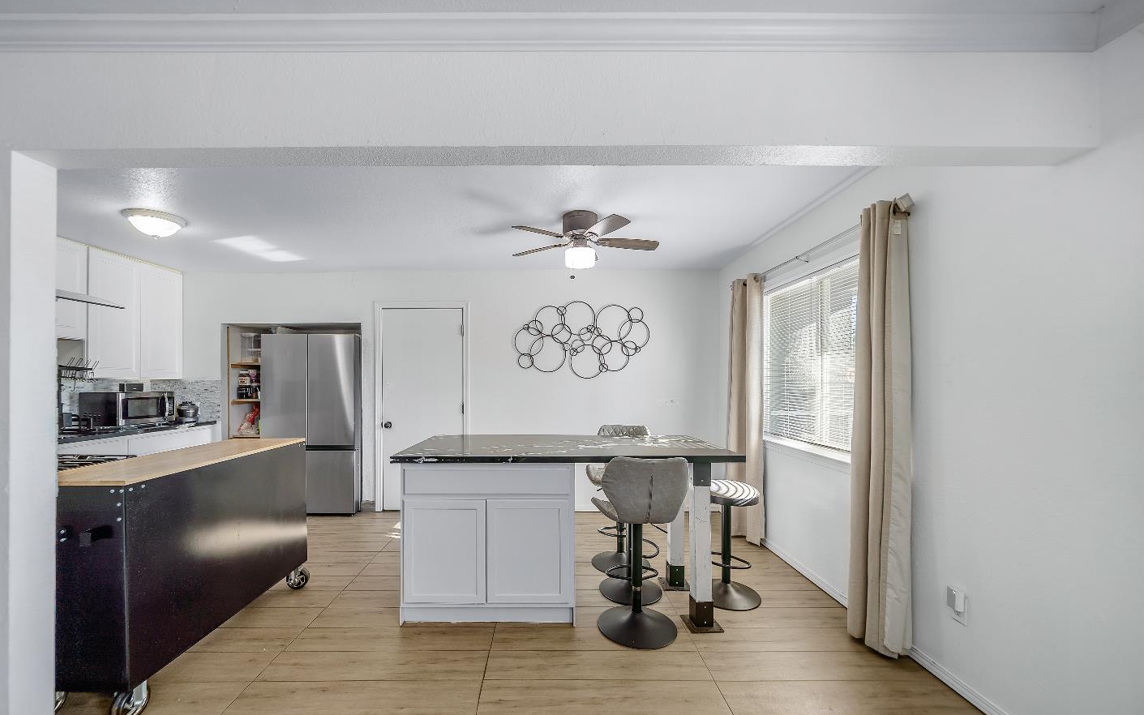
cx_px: 550
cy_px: 371
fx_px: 405
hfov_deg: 109.3
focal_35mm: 13
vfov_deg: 82.8
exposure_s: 1/15
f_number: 4.5
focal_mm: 12
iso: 100
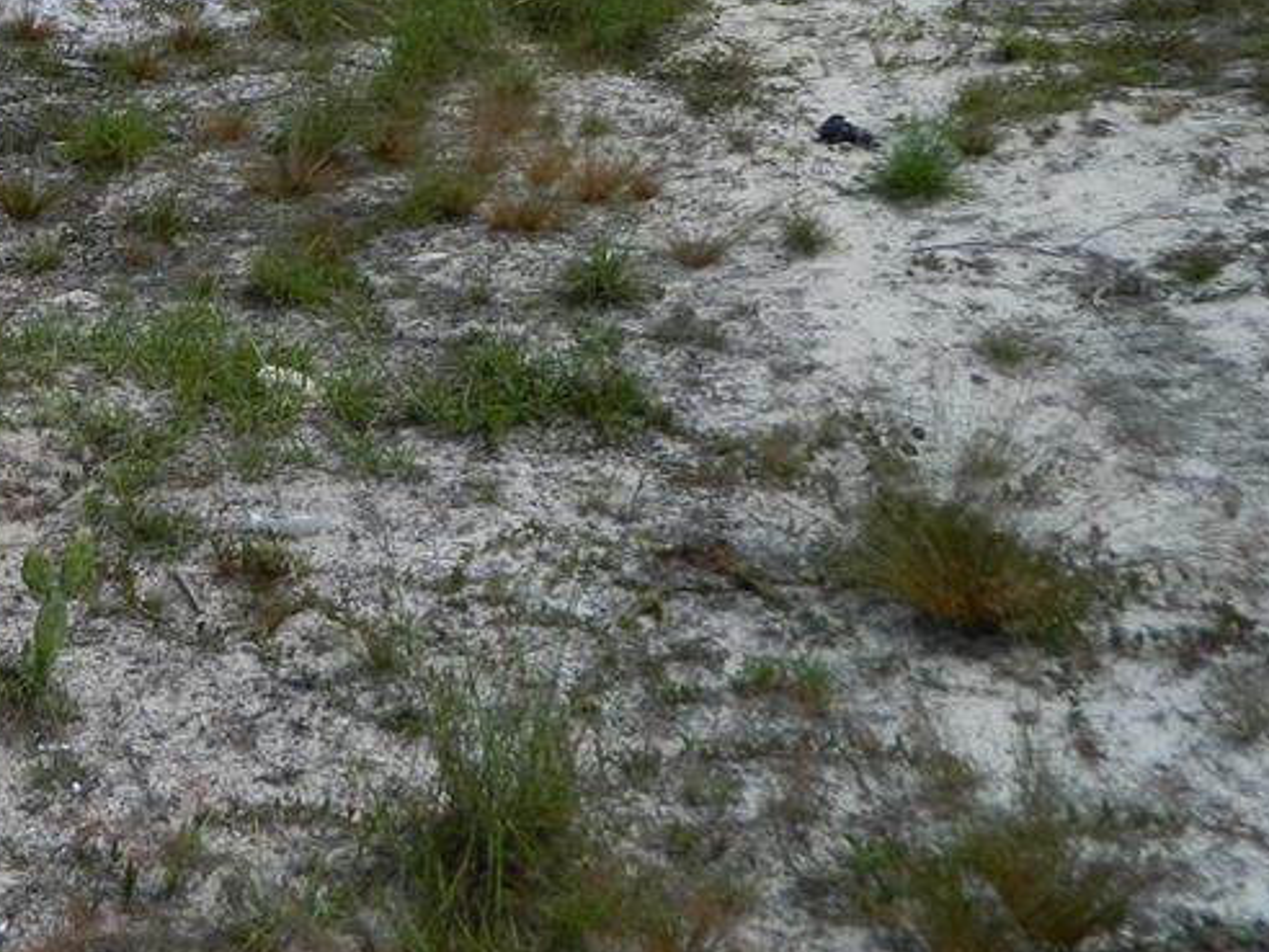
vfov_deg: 26.6
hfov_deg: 34.7
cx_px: 126
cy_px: 8
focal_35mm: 52
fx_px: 1906
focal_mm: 4.5
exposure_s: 1/1000
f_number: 3.1
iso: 80
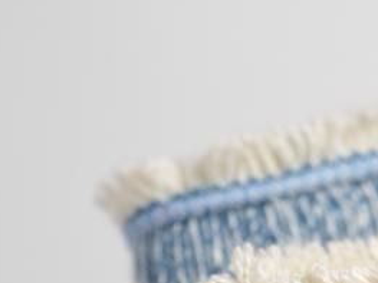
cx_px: 519
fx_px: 1910
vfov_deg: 8.4
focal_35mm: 175
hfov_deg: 11.0
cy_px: 283
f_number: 7.1
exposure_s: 1/200
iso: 800
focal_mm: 40
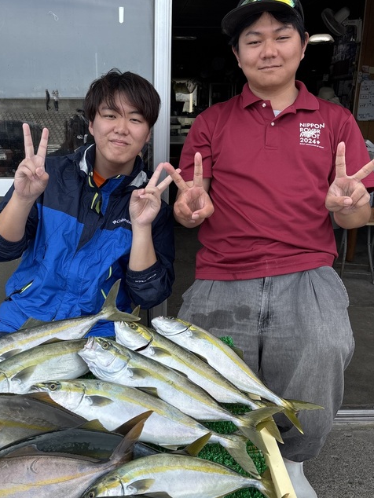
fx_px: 504
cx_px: 145
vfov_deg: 52.6
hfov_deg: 40.5
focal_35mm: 35
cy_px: 255
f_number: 1.6
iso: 50
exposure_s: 1/927
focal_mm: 5.96
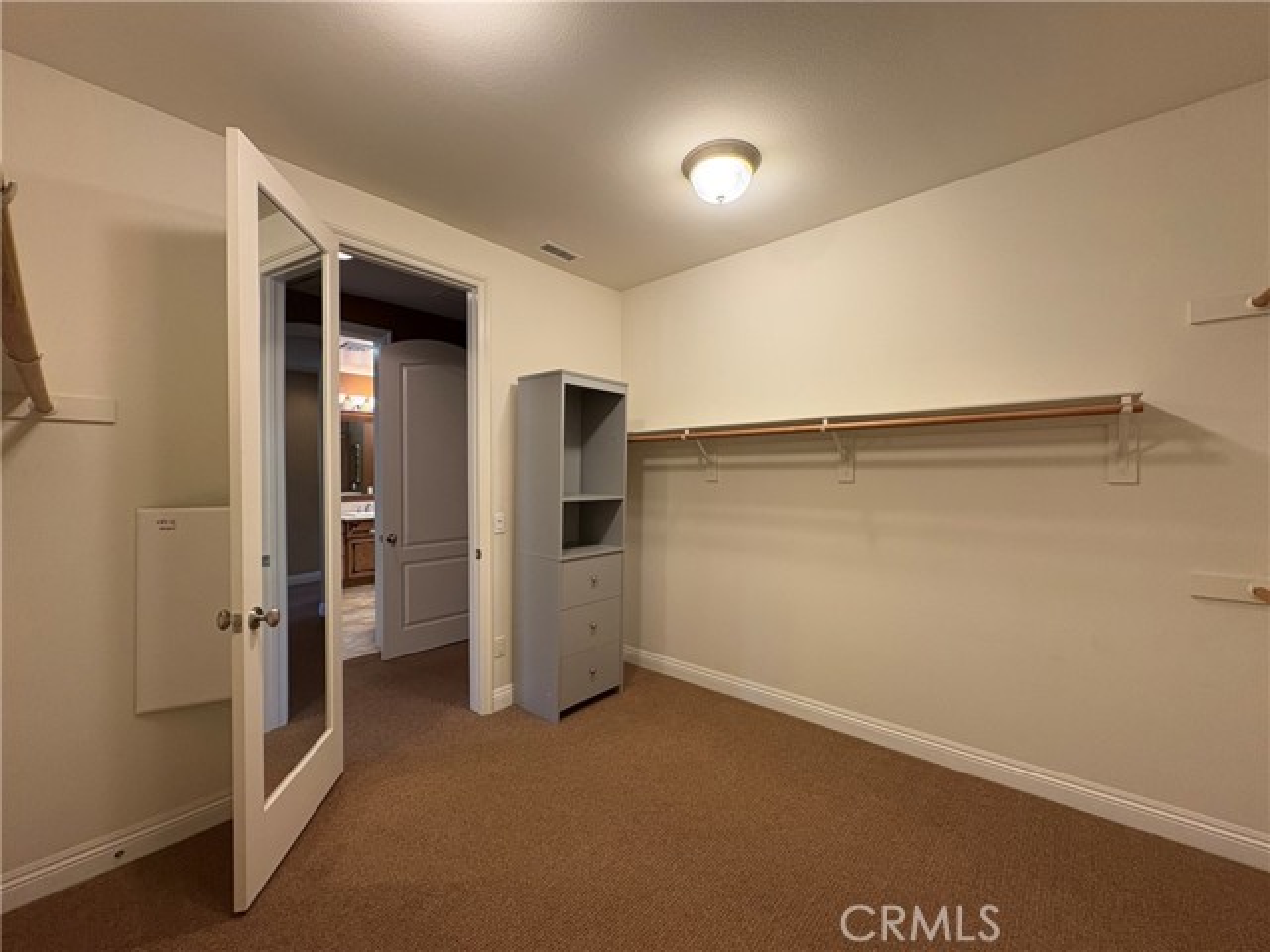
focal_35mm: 14
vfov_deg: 85.7
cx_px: 635
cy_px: 476
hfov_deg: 102.1
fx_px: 514
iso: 200
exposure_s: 1/120
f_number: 2.2
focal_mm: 2.22
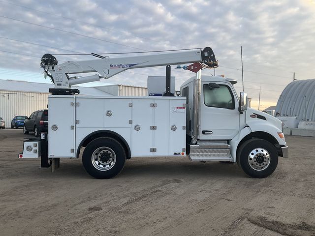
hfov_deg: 61.7
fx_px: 264
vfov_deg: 48.2
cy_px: 118
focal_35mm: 29
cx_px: 158
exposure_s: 1/210
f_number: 1.8
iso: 20
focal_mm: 3
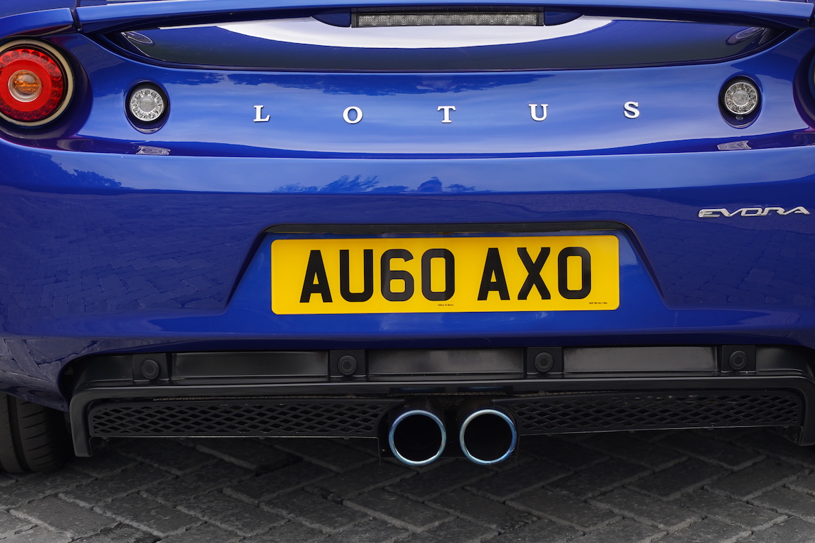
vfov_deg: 12.8
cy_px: 155
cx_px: 450
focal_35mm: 107
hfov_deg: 19.2
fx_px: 2410
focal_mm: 63.3
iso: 100
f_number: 2.8
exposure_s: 1/125
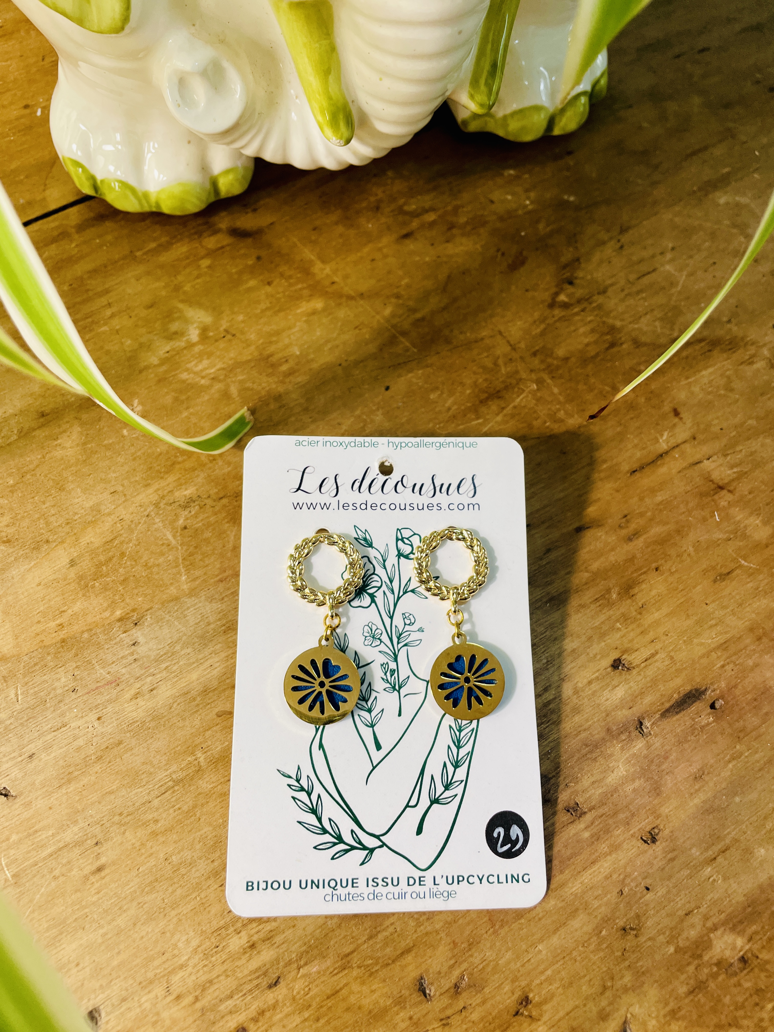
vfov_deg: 67.3
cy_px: 516
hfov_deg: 53.1
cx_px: 387
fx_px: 775
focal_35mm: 26
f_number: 1.6
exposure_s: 1/100
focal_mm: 4.2
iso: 64
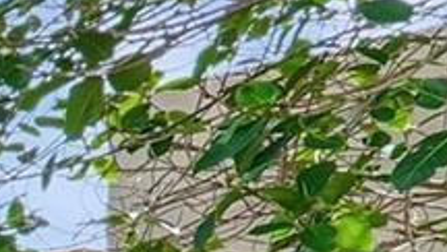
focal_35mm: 128
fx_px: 1517
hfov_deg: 9.5
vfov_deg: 8.8
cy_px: 570
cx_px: -1126
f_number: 13
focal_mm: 16.5
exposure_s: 1/400
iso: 500
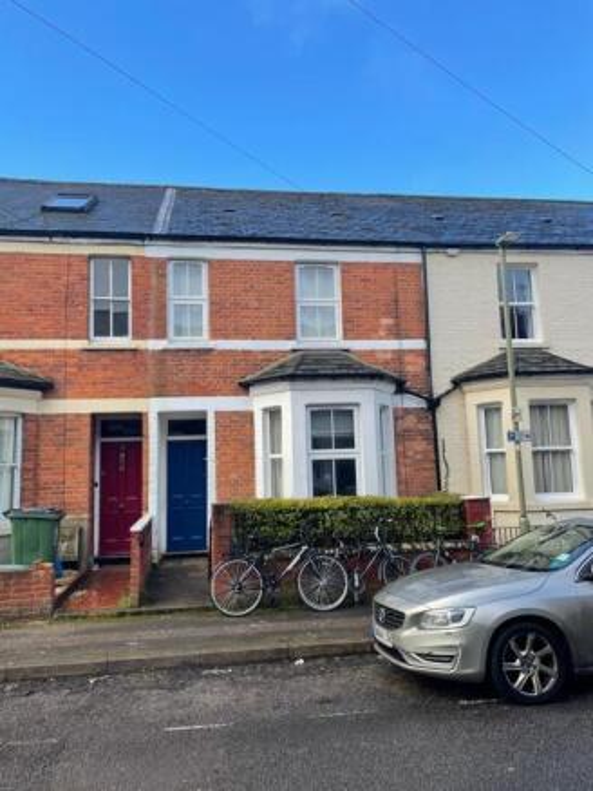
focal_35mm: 26
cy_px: 396
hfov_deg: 53.1
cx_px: 296
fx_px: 594
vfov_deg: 67.3
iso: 32
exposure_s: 1/849
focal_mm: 4.2
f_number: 1.6
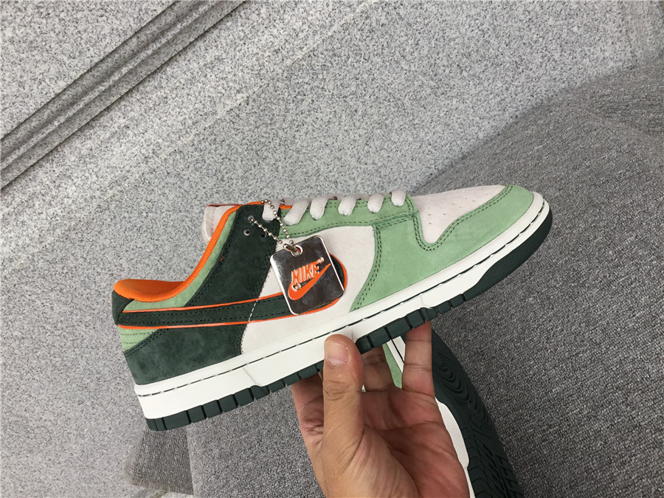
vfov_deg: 45.4
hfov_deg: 58.4
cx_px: 332
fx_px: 595
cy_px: 249
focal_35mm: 31
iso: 32
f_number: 2.4
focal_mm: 3.3
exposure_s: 1/100
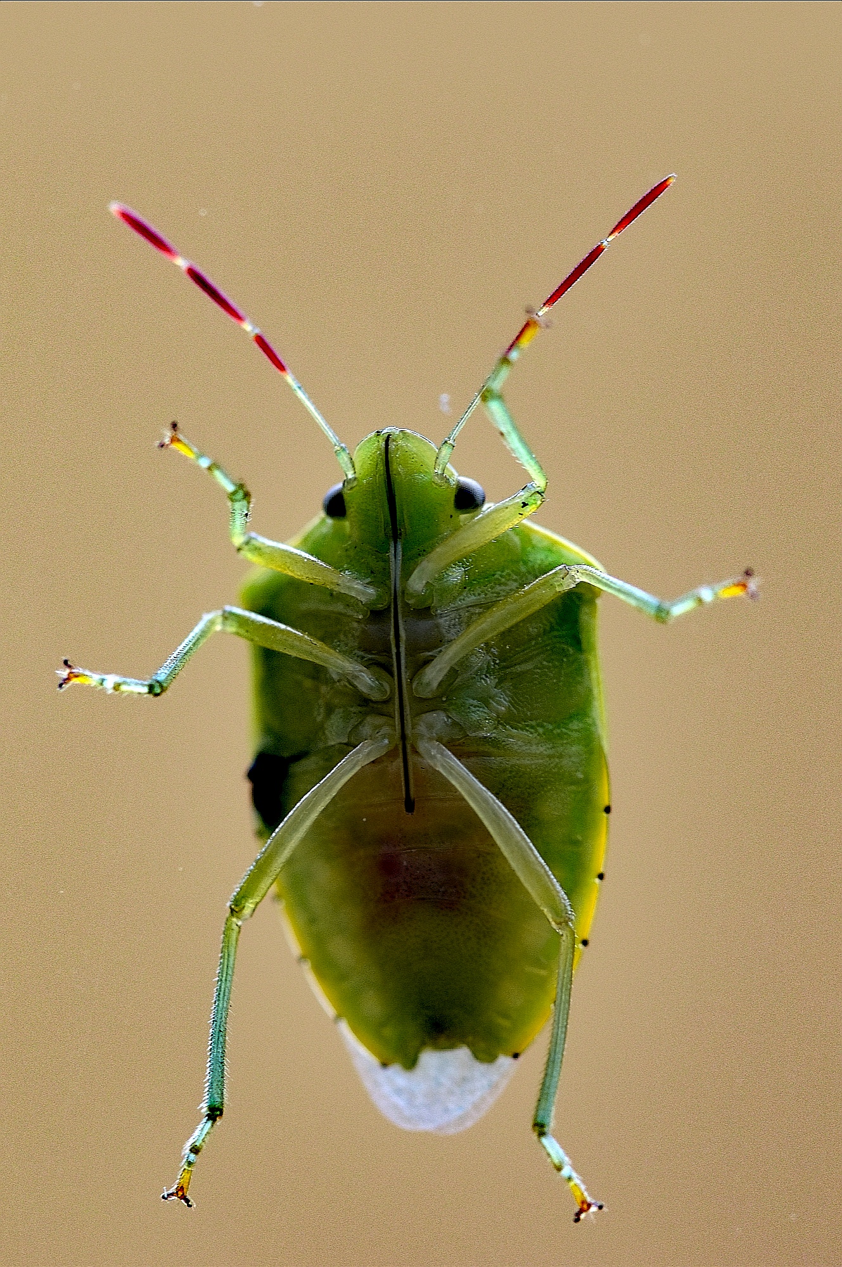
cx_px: 421
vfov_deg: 15.2
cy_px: 634
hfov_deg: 10.1
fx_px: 4747
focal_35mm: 135
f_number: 8
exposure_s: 1/250
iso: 280
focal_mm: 90
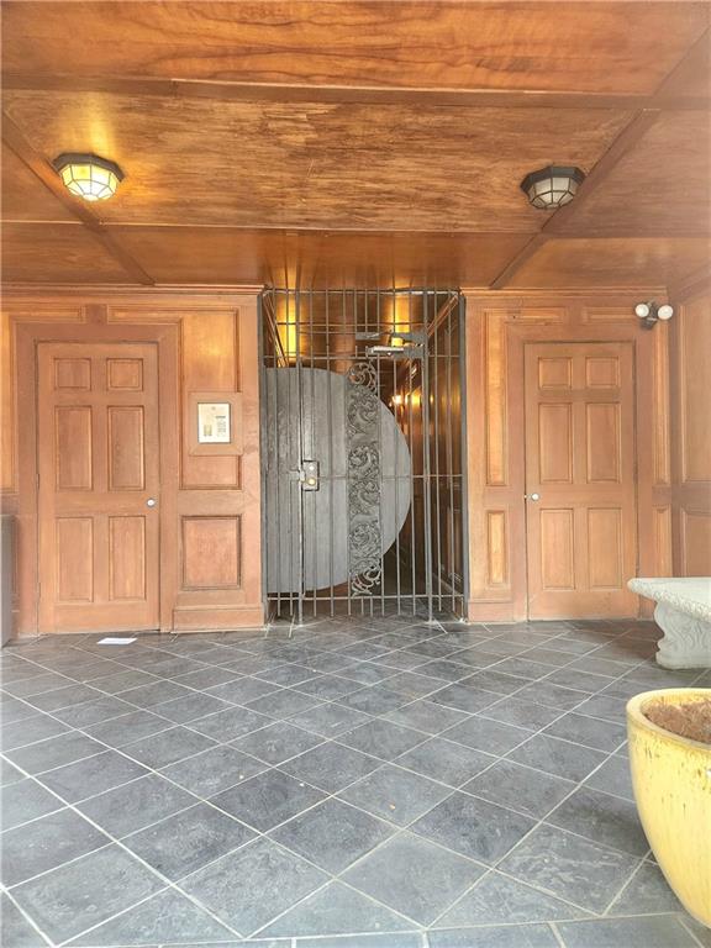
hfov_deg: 58.9
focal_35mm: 23
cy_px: 474
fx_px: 630
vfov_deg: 73.9
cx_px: 356
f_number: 1.8
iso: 640
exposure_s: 1/60.2
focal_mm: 5.4
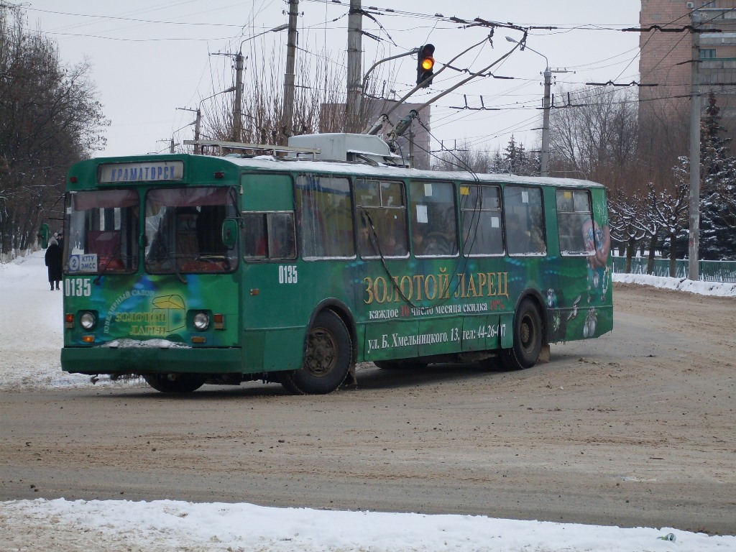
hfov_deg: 17.3
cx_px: 368
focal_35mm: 114
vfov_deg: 13.0
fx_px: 2424
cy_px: 276
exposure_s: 1/125
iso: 80
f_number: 5.2
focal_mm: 18.9
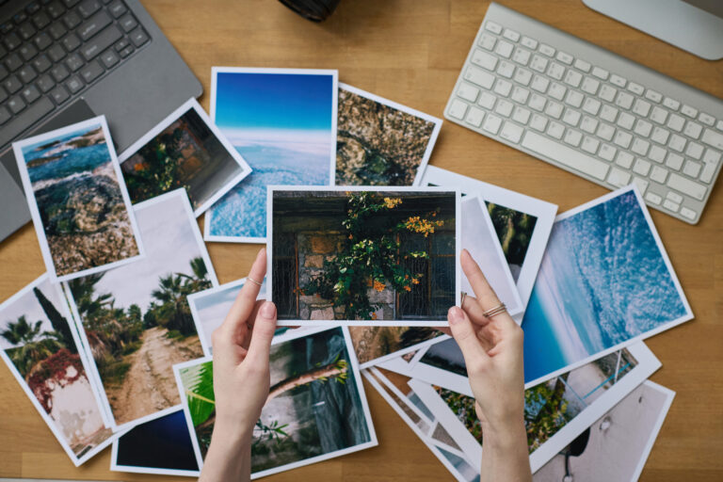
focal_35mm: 85
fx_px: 1707
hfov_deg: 23.9
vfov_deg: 16.1
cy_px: 241
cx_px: 362
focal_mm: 85
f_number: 3.5
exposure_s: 1/160
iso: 800
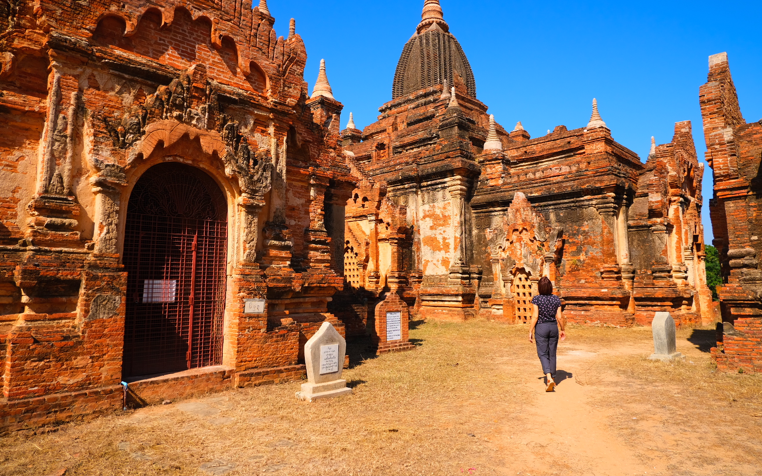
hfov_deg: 74.8
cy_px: 216
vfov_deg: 51.0
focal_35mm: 24
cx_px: 383
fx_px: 498
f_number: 5.6
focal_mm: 15
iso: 160
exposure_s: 1/550
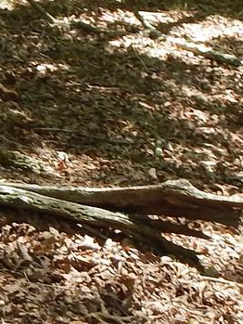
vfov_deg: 15.3
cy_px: 189
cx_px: 130
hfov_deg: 11.5
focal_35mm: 129
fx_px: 1207
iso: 125
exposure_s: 1/125
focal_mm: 4
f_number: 3
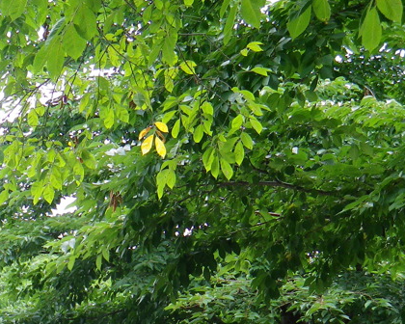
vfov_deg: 9.1
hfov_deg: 11.3
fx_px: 2026
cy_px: 333
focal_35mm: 169
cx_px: 42
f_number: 4.9
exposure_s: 1/60
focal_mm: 12.5
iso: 160
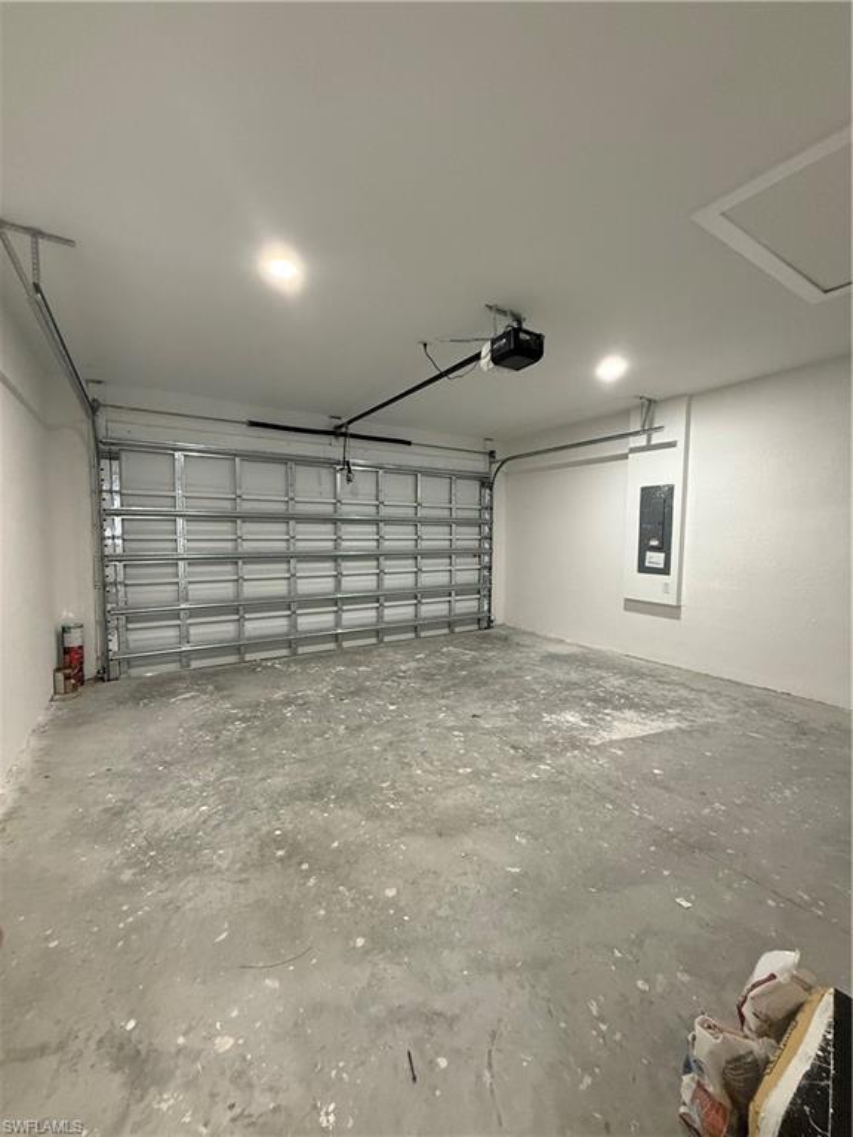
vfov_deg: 102.1
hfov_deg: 85.7
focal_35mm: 14
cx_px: 426
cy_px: 568
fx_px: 460
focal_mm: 2.22
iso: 500
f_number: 2.2
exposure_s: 1/60
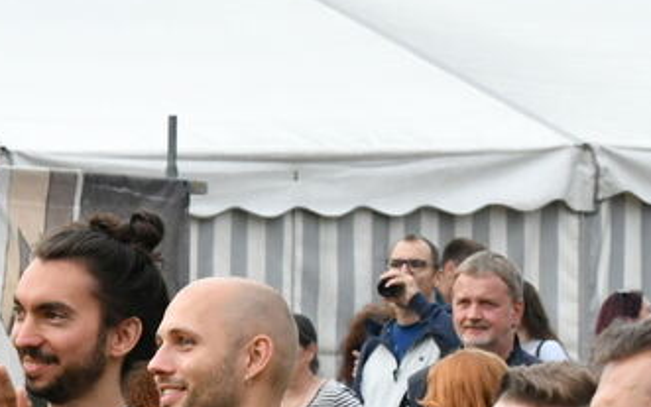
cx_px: -389
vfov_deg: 2.3
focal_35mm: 566
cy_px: 602
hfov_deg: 3.7
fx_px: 10044
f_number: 10
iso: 2000
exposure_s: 1/400
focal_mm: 102
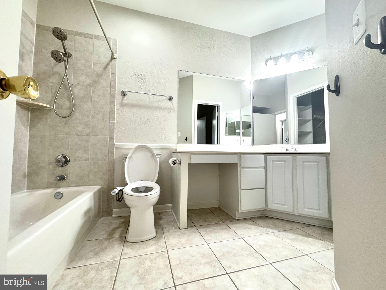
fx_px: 156
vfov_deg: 85.7
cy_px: 145
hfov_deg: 102.1
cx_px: 193
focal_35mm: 14
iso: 250
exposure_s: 1/120
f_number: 2.2
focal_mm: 2.22
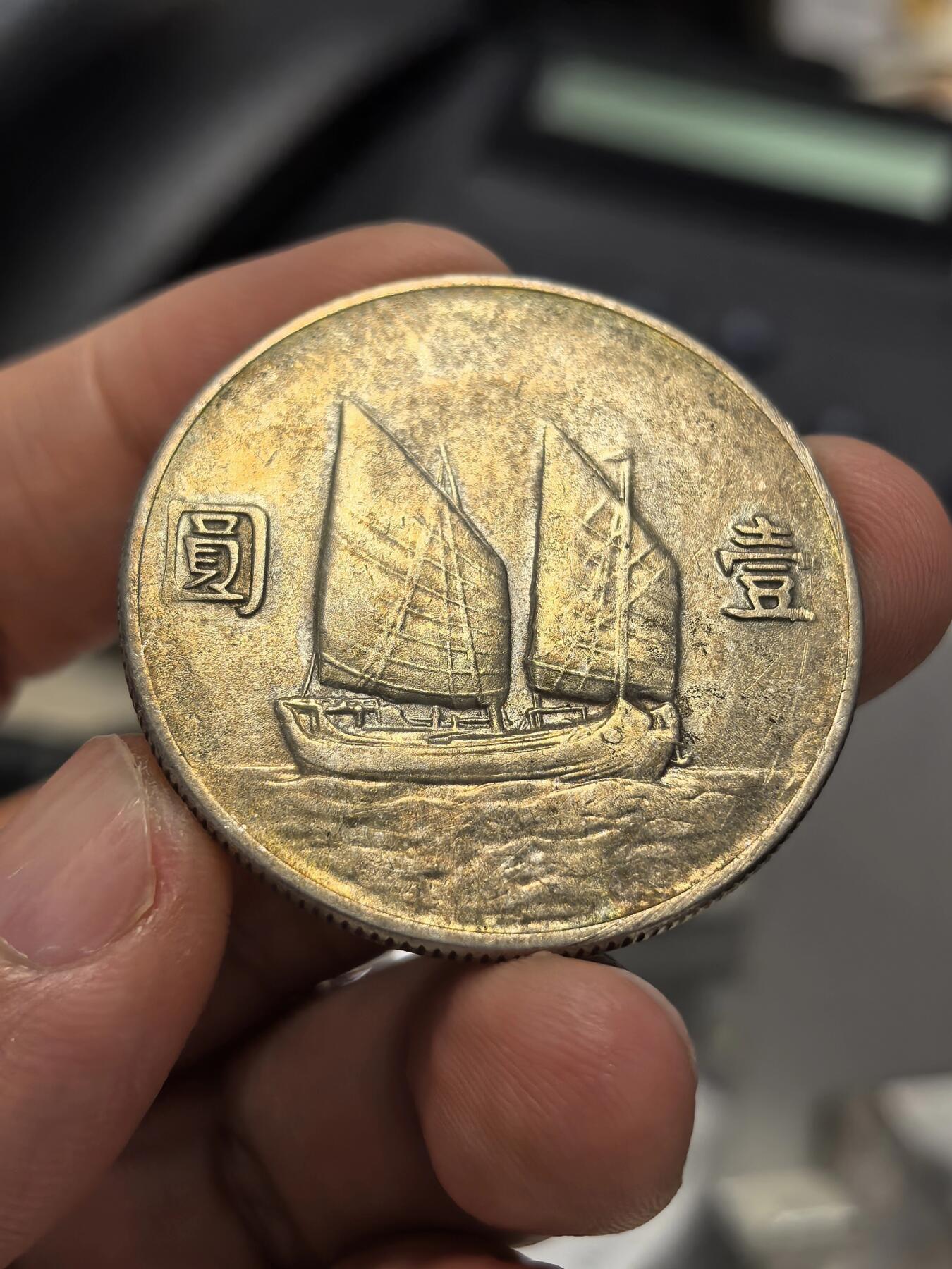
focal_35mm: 54
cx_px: 476
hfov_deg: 27.0
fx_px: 1980
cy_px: 634
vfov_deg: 35.5
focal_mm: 6.98
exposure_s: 1/100
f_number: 2
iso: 64
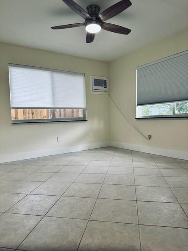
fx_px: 174
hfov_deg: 56.8
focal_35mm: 24
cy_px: 126
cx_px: 94
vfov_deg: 71.6
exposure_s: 1/60
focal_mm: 6.86
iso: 250
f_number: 1.78
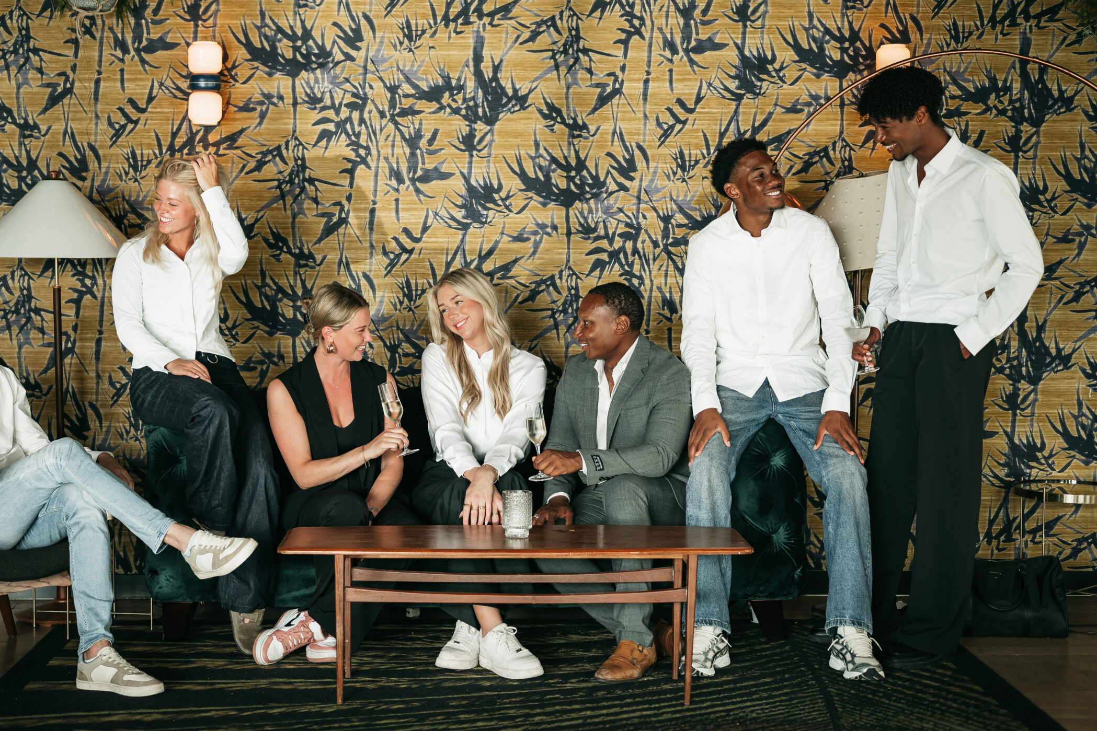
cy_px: 320
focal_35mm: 61
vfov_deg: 22.3
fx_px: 1859
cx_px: 473
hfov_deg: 32.8
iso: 160
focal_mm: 50
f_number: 2.2
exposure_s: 1/125
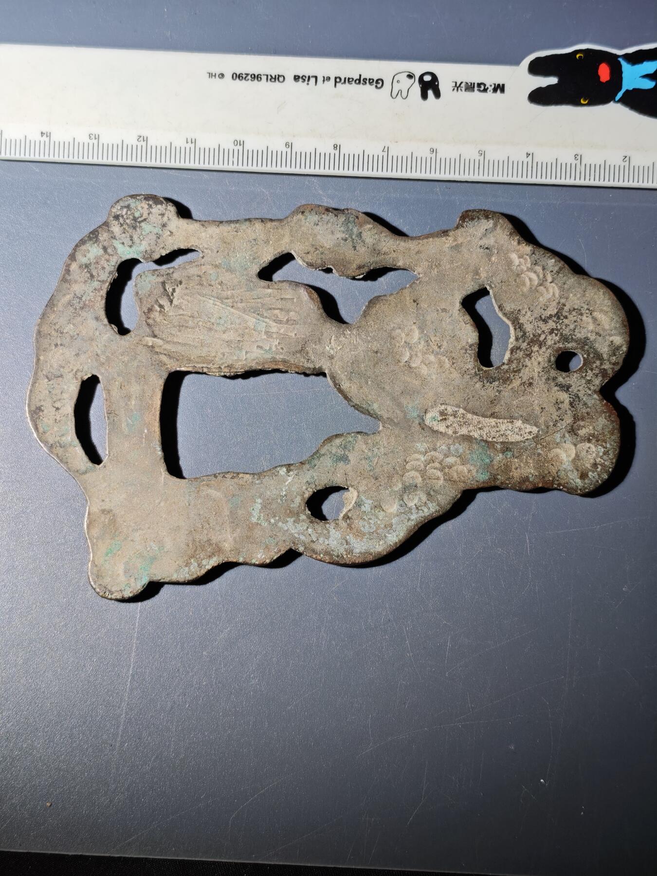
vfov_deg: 38.2
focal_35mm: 50
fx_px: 1265
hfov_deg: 29.1
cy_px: 438
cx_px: 328
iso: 50
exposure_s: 1/172
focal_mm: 5.85
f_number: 1.63
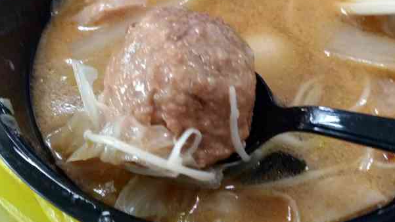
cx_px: 229
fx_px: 461
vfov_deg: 27.0
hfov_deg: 46.2
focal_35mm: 44
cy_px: 86
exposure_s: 1/17
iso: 640
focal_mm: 3.82
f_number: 2.2
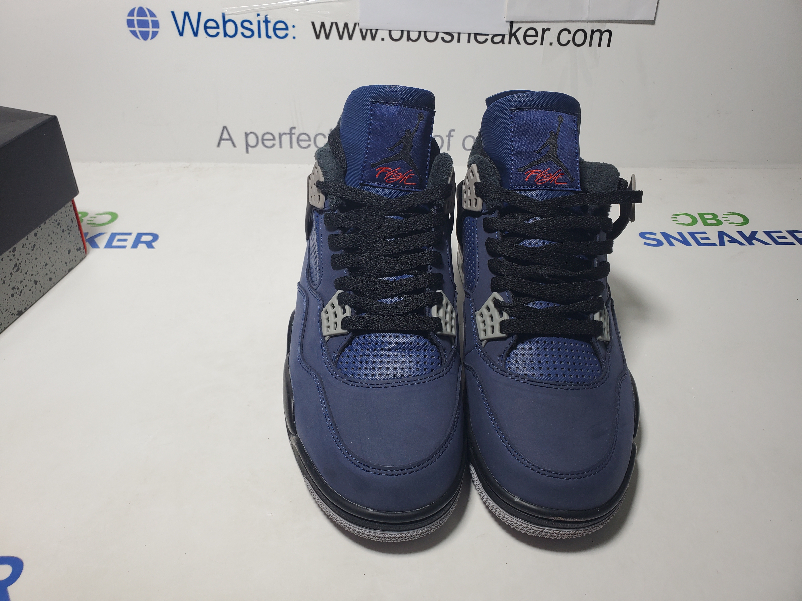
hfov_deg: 67.3
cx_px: 401
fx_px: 602
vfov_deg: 53.1
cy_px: 300
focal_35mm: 26
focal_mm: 4.3
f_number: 2.4
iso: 50
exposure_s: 1/217
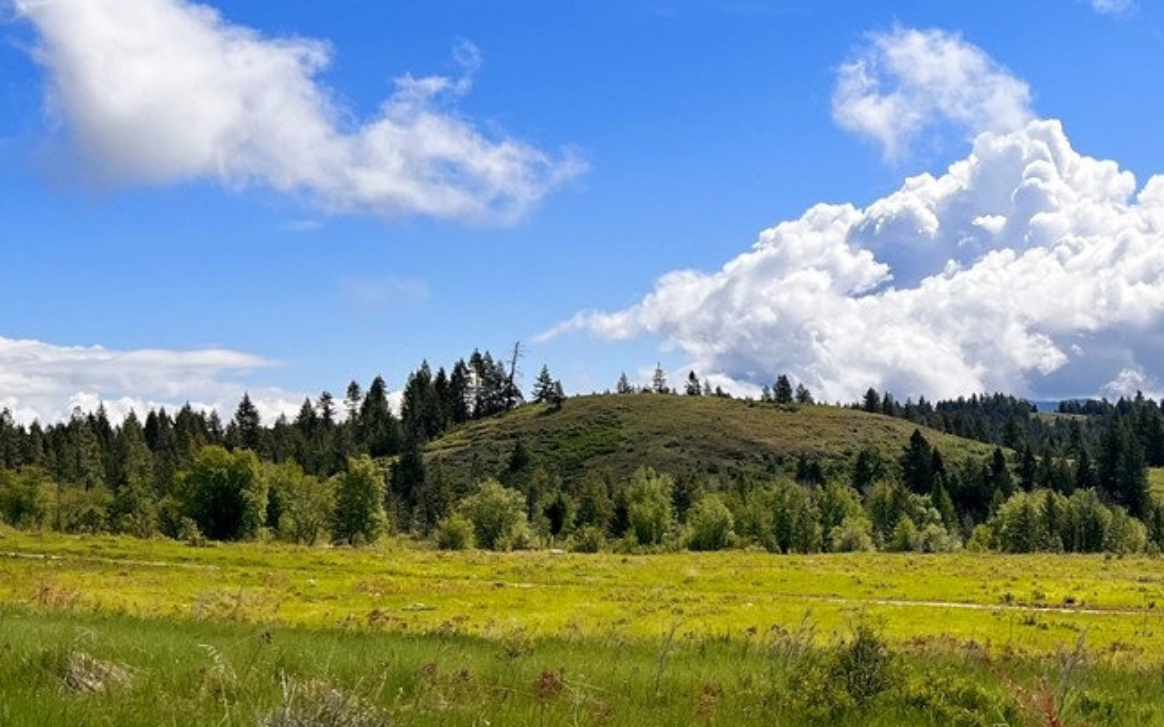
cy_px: 355
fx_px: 2157
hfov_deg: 29.4
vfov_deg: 19.1
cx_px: 954
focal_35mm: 68
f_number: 1.5
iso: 50
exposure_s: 1/8696
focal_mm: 5.7
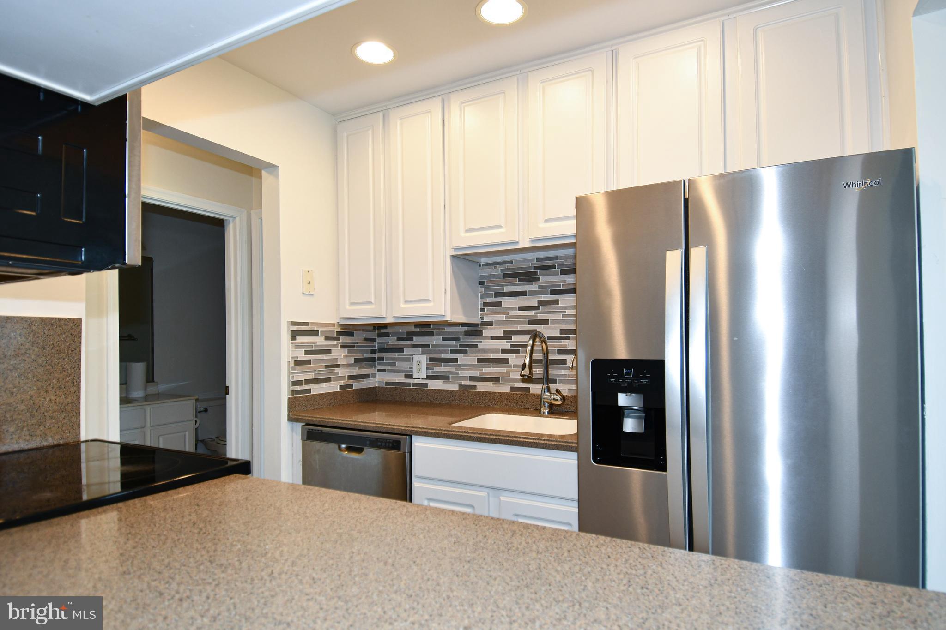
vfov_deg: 67.4
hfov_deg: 90.0
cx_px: 473
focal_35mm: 18
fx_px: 473
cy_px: 315
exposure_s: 1/60
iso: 250
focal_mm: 12
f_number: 4
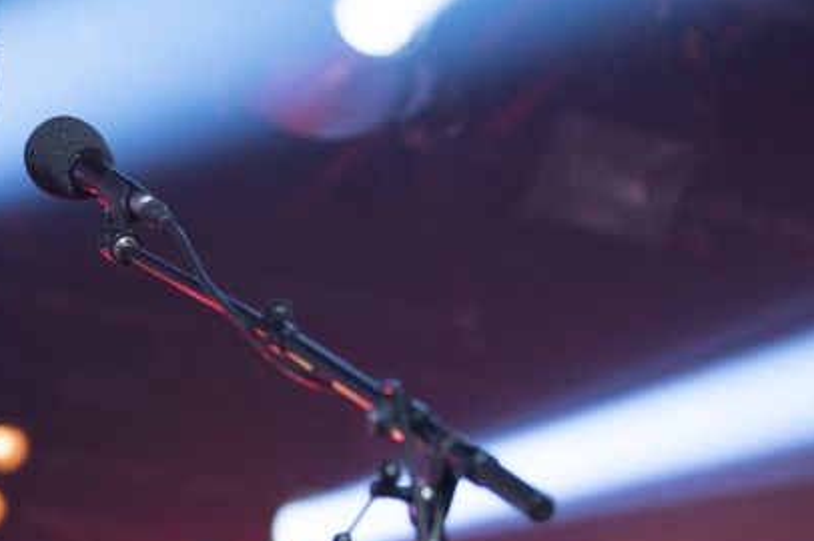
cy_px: 464
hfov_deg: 14.8
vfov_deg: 9.9
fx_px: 3118
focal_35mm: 138
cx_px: 148
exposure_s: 1/320
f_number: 2.8
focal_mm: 70
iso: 2000
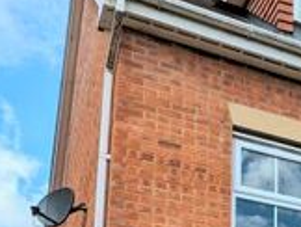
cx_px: 330
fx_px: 601
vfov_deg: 18.5
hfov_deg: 26.0
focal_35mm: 69
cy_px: 356
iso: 50
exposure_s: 1/2203
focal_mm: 2.35
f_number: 2.2
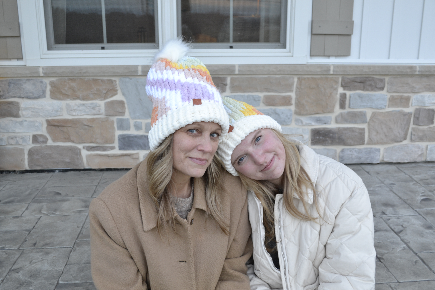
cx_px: 218
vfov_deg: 36.9
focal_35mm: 36
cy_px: 145
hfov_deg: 53.1
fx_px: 435
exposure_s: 1/30
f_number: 4.5
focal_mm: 24
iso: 400
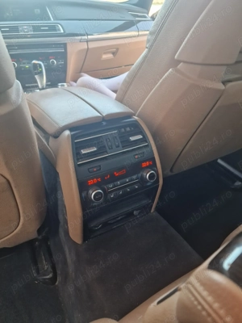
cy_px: 162
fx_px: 214
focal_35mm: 23
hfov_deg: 58.9
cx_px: 121
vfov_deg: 73.9
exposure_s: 1/120
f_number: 1.8
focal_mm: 6.4
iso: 250
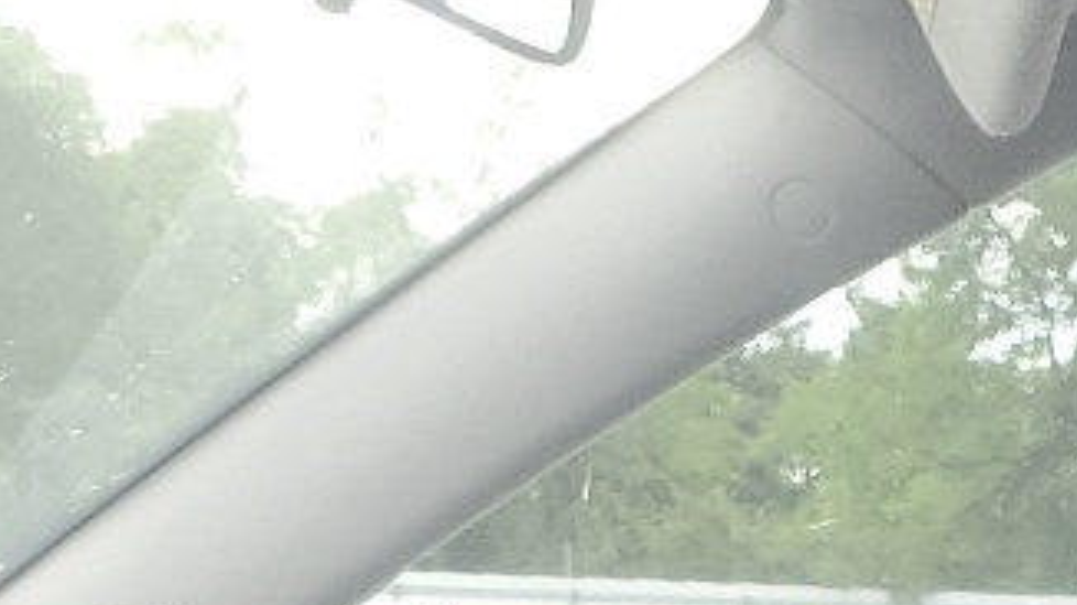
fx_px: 3968
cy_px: 1977
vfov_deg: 7.4
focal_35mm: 139
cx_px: 938
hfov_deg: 15.3
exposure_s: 1/333
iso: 50
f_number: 1.5
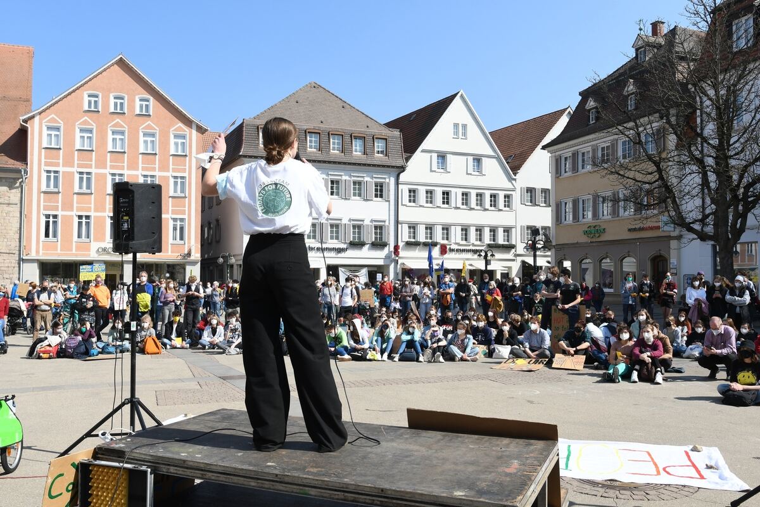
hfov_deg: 61.9
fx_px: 633
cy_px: 254
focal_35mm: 30
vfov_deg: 43.6
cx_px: 380
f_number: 8
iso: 200
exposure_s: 1/400
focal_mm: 20
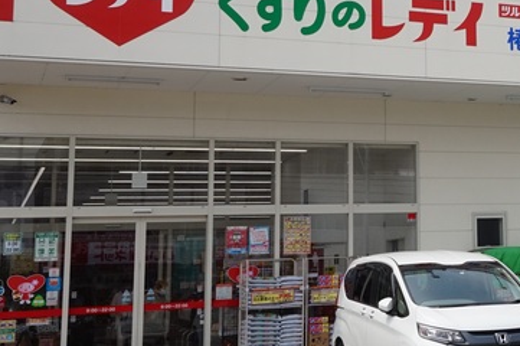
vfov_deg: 17.7
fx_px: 1104
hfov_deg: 24.2
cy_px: 92
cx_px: 618
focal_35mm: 76
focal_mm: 17
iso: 100
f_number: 14
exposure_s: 1/100
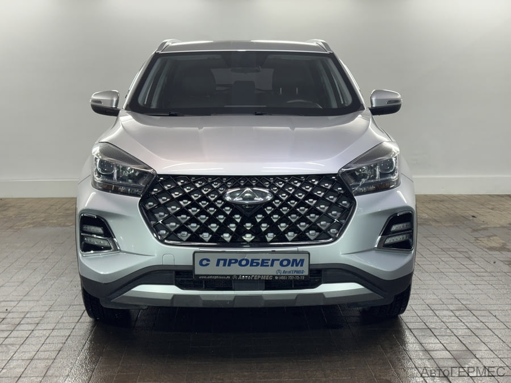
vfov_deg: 30.3
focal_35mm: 48
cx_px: 256
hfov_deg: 39.7
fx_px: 709
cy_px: 192
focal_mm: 6.76
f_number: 1.78
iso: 64
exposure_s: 1/100
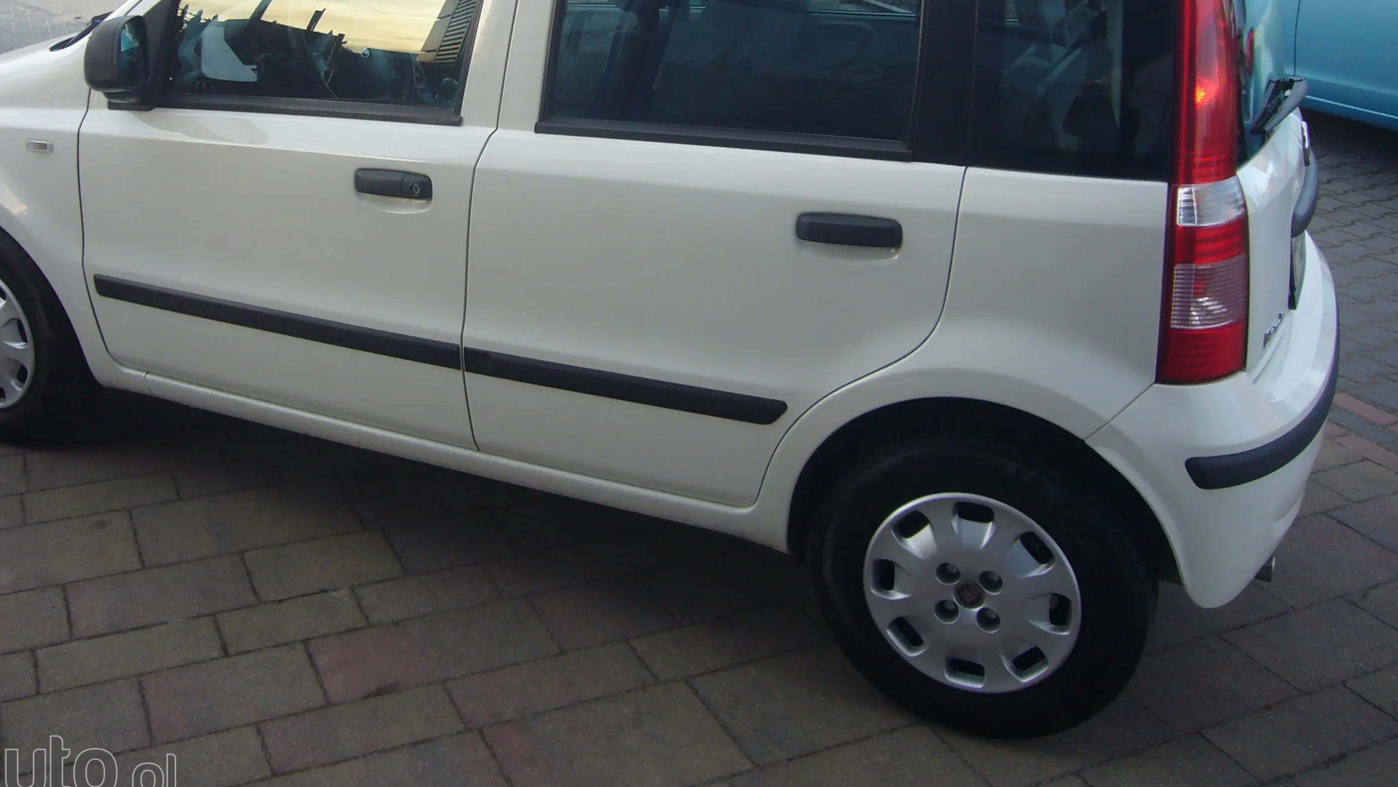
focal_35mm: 38
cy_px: 169
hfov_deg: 52.6
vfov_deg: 30.5
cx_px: 596
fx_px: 1409
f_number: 2.8
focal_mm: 4.6
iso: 80
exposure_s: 1/100
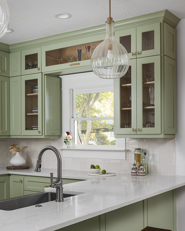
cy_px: 137
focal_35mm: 50
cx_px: 93
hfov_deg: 30.3
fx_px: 342
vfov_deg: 37.2
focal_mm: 44
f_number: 8
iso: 640
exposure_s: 1/250
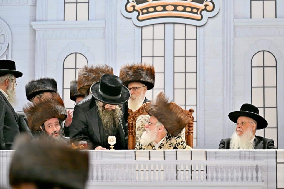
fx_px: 1578
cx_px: 142
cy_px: 94
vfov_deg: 6.9
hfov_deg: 10.3
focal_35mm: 200
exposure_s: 1/125
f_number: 2.8
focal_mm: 200
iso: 400
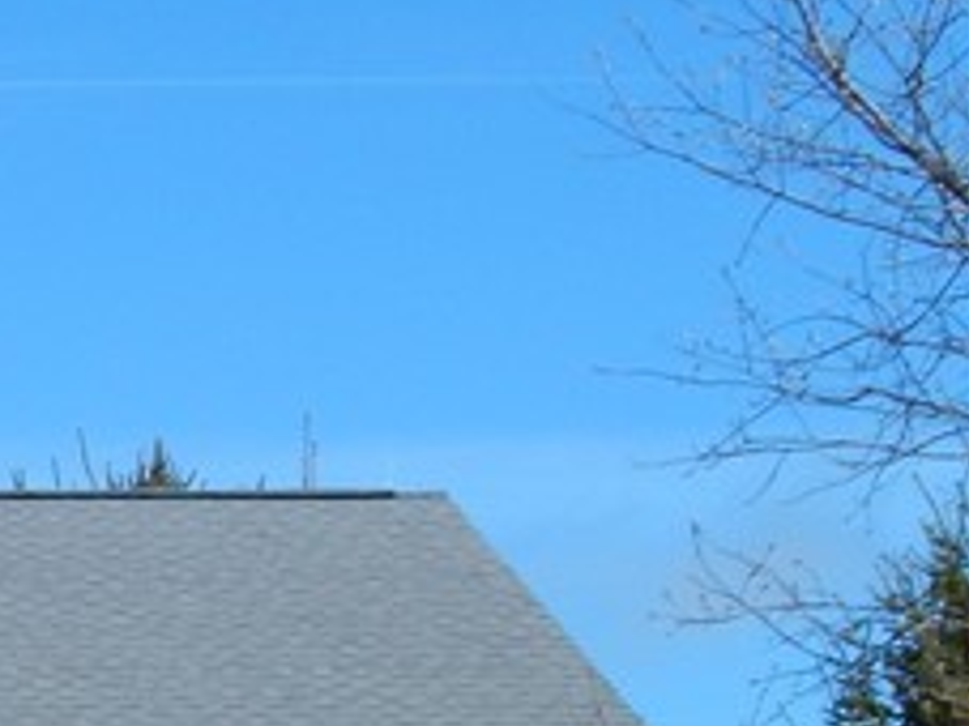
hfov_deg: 8.3
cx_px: -1212
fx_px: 6183
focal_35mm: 221
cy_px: 1281
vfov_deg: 6.6
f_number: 3.7
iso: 125
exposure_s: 1/1250
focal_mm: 8.6
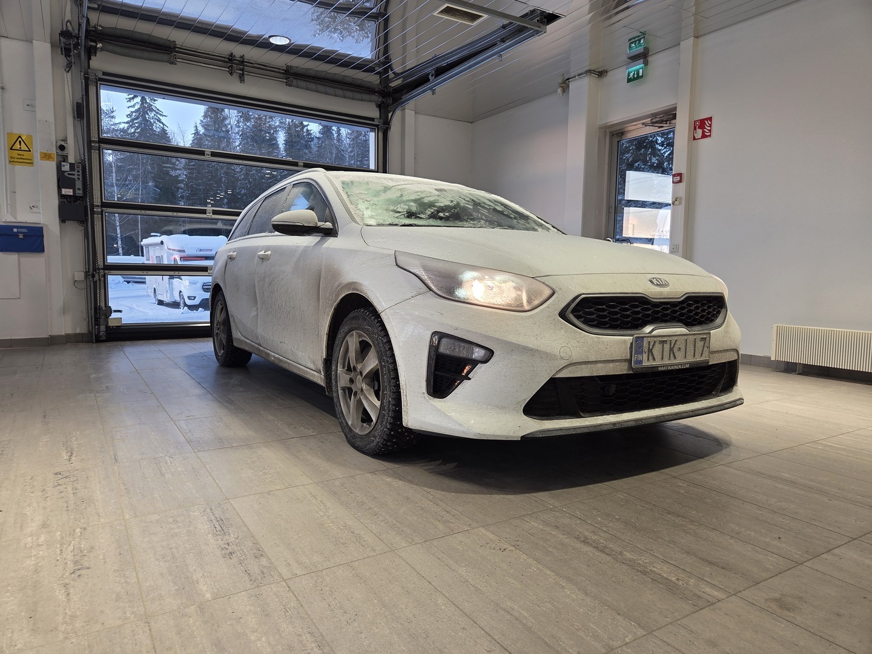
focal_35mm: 23
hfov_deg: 73.9
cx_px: 436
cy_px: 327
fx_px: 579
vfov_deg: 58.9
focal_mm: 5.4
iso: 32
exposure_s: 1/57.6
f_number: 1.8
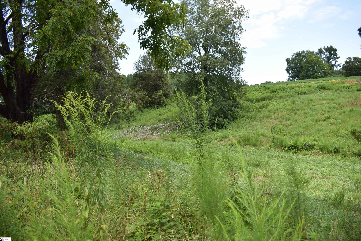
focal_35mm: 30
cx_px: 180
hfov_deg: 61.9
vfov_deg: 43.6
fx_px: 301
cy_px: 120
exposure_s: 1/125
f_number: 5.6
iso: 100
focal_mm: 20
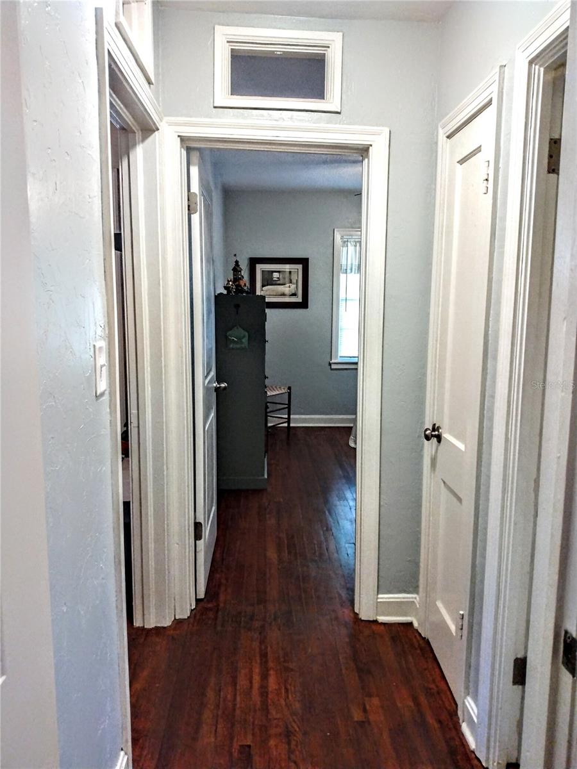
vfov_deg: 81.7
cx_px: 288
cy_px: 384
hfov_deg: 66.0
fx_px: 444
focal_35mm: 20
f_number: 2
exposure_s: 1/30
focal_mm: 3.54
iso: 391
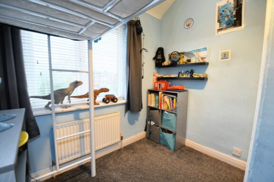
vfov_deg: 77.2
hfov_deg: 100.4
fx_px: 114
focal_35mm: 15
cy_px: 91
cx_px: 137
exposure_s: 1/5
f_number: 3.5
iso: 100
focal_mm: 10
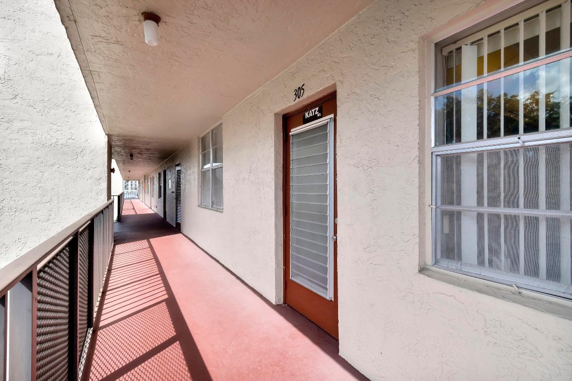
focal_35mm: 15
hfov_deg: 100.4
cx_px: 286
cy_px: 190
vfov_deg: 77.3
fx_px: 238
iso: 500
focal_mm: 10
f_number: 8
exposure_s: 1/1250
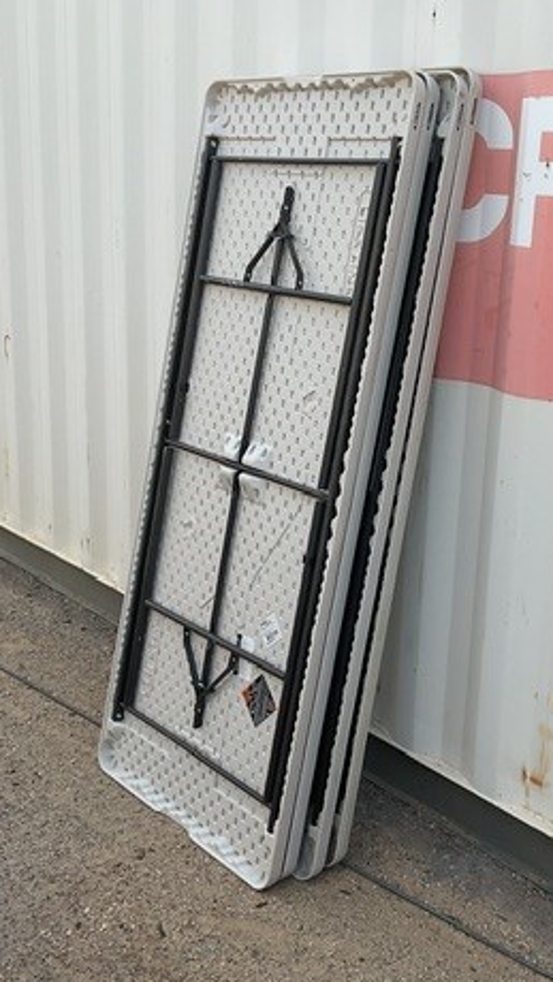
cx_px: 361
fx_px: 1146
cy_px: 493
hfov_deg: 27.0
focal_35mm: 44
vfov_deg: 46.4
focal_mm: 3
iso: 16
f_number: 1.8
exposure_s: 1/380
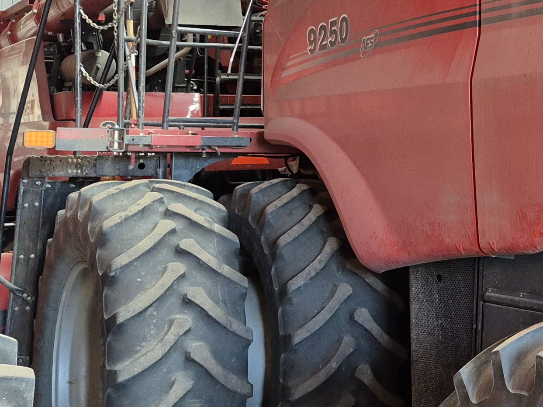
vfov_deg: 19.7
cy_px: 88
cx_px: 749
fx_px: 1161
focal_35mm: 74
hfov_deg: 22.8
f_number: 1.8
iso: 500
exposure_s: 1/120
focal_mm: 5.4
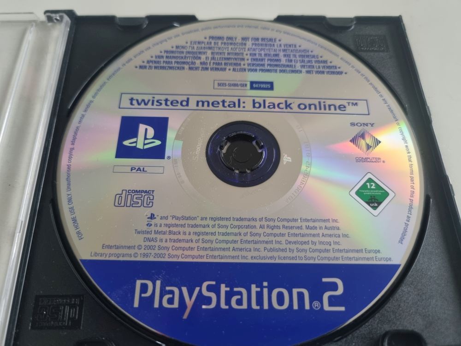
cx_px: 230
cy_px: 173
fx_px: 346
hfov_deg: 67.3
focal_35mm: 26
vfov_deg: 53.1
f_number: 1.8
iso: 320
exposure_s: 1/50
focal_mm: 5.4
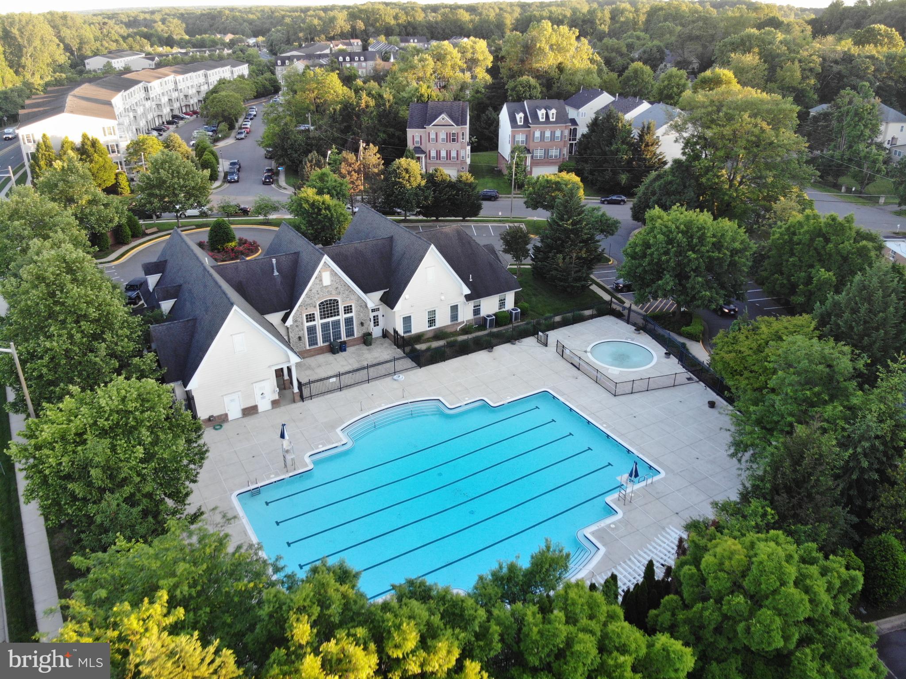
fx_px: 628
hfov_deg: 71.6
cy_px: 340
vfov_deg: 56.8
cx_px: 453
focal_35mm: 24
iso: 100
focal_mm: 4.5
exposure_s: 1/42.9
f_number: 2.8
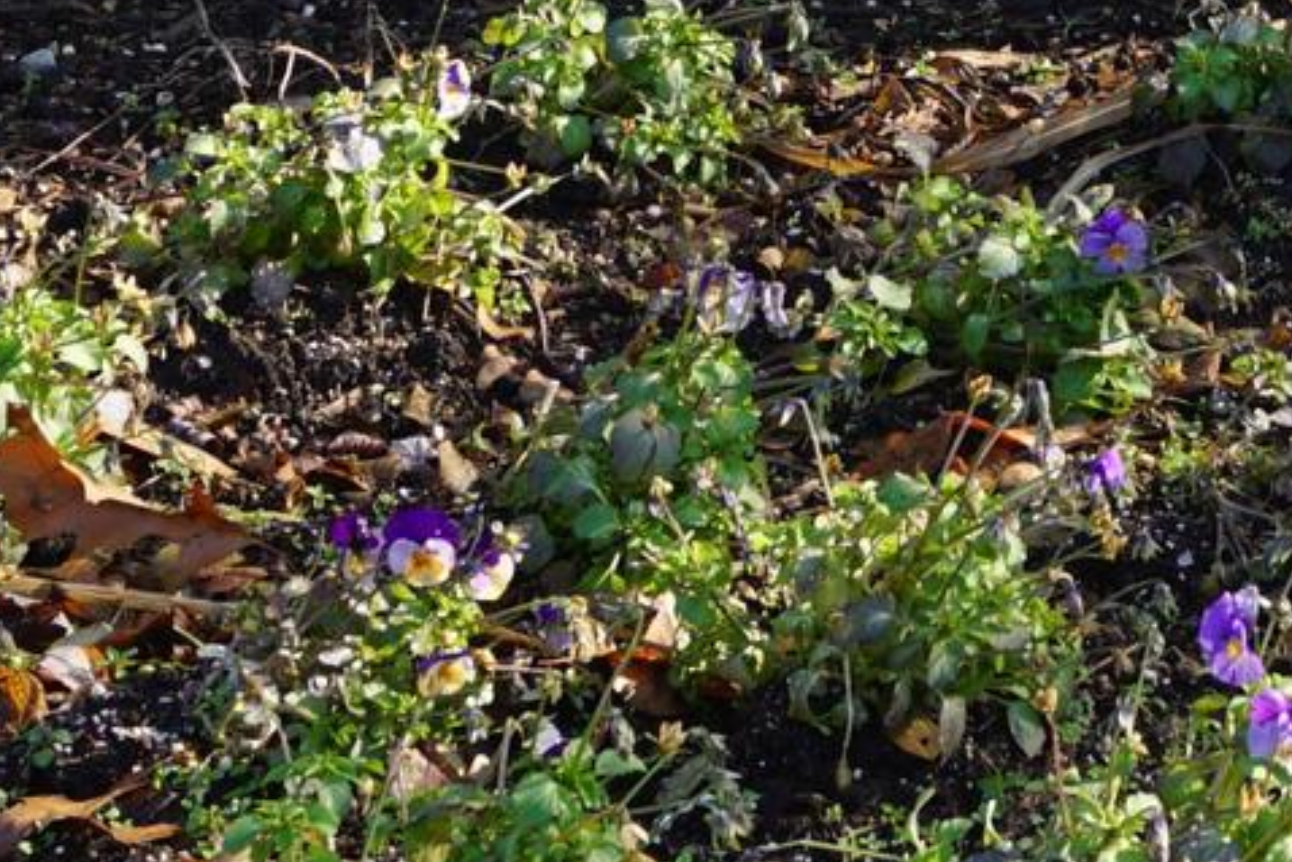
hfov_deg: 11.4
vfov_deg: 7.5
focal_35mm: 180
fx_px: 6462
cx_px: 1046
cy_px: -472
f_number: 6.3
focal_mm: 28
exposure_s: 1/80
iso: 100
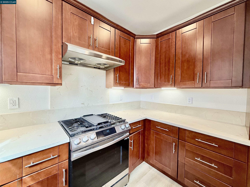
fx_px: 101
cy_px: 94
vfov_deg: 85.7
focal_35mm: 14
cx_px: 125
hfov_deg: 102.1
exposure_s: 1/120
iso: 100
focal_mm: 2.22
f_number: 2.2
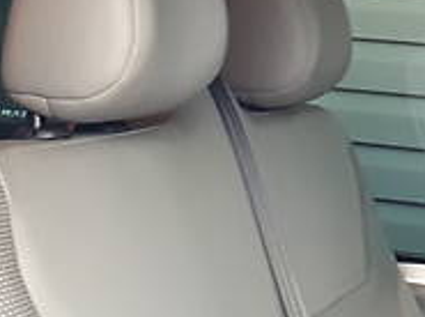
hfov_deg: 16.5
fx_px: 1434
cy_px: -260
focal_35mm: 117
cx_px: 434
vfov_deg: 11.6
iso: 160
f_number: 1.9
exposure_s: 1/33
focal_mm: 3.6
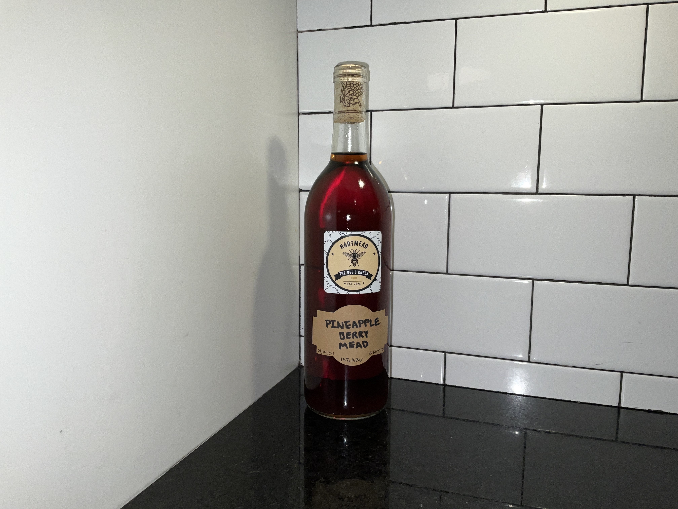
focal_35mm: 29
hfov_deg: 61.7
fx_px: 568
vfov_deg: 48.2
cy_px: 254
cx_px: 339
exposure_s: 1/116
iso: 16
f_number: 1.8
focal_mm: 3
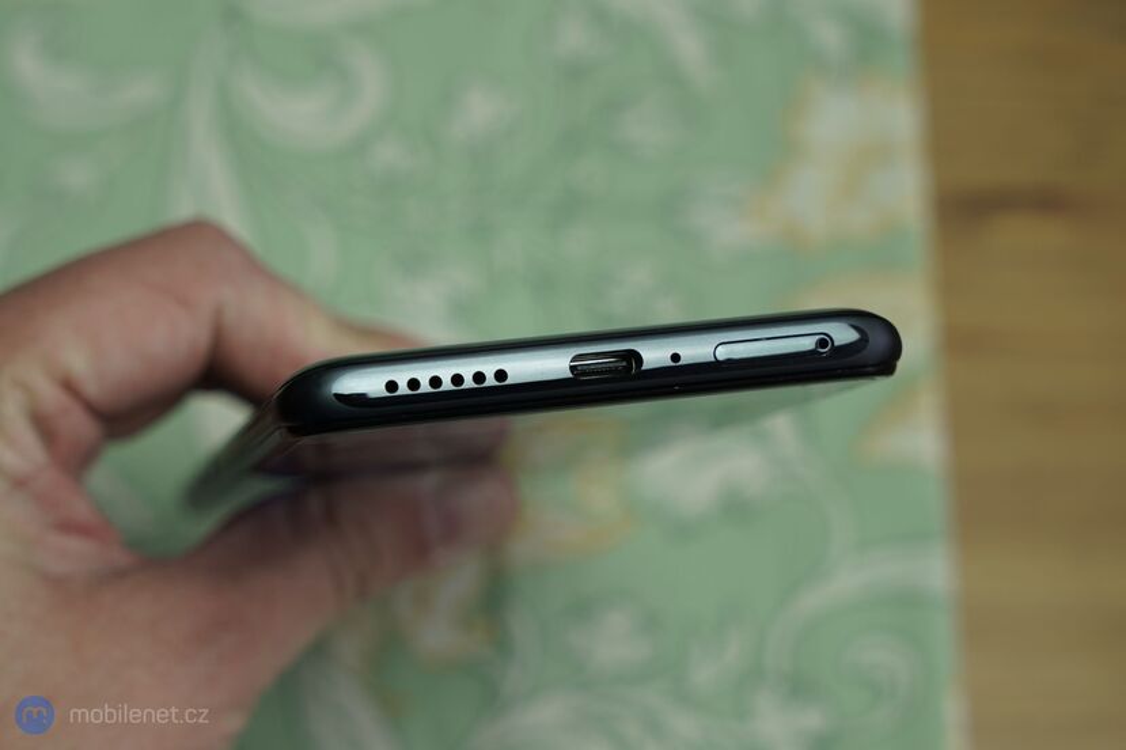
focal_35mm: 62
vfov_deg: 21.9
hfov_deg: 32.4
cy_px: 375
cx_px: 563
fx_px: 1938
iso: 320
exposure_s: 1/125
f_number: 6.3
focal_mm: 62
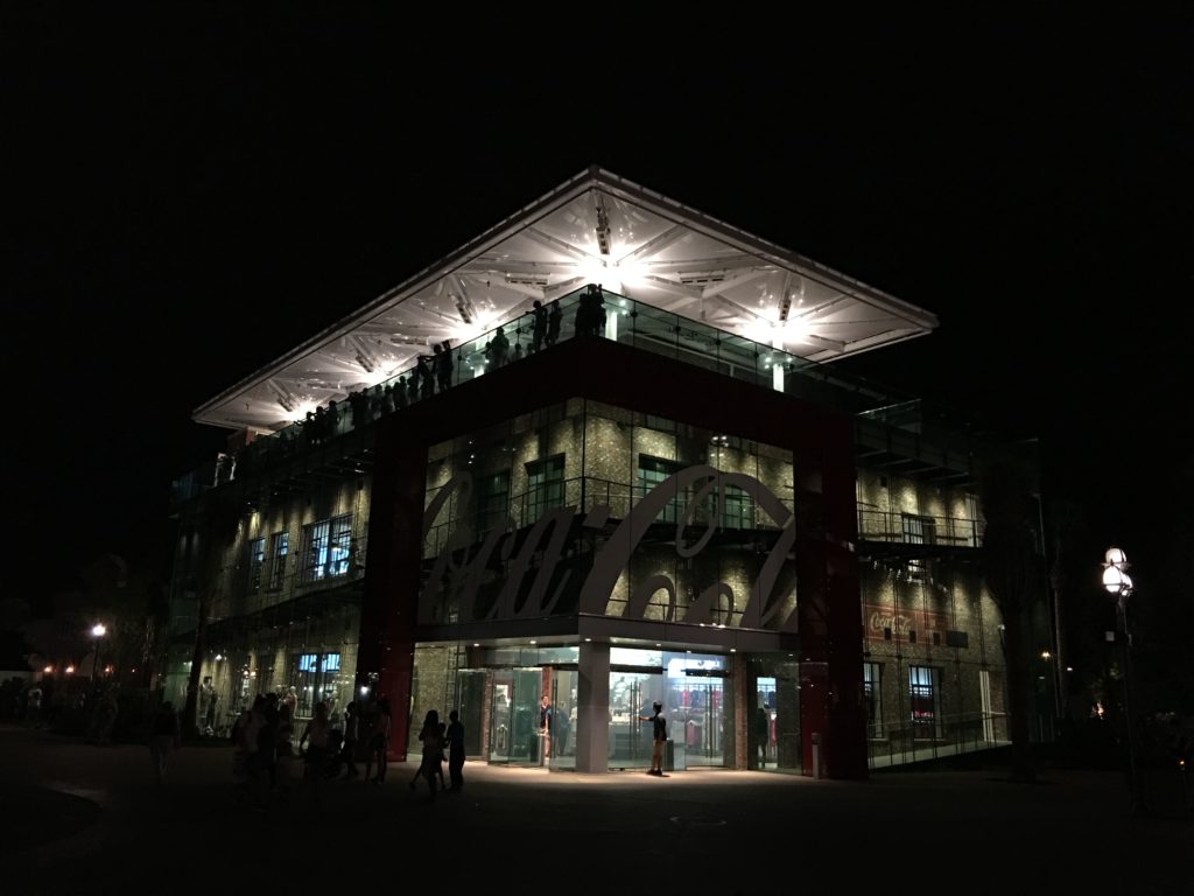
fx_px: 1000
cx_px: 597
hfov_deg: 61.7
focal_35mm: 29
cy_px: 448
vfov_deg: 48.2
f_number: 2.2
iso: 100
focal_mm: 4.15
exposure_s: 1/15
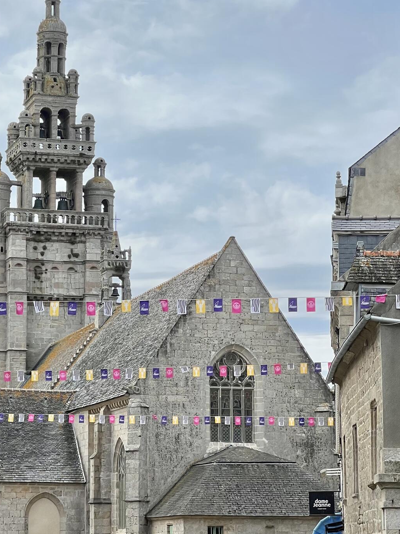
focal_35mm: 115
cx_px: 126
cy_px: 274
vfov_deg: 17.1
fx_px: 1772
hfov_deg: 12.9
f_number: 2.8
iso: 32
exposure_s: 1/803
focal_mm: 9
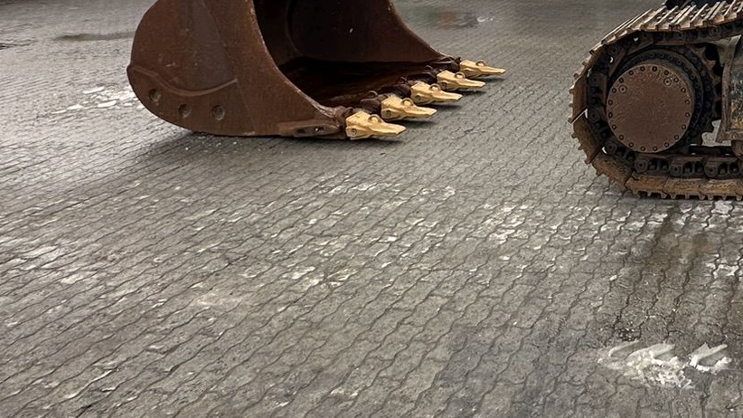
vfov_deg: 25.1
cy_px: -179
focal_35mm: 38
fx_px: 749
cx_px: 785
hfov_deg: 43.1
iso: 40
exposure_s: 1/384
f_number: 2.2
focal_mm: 2.22
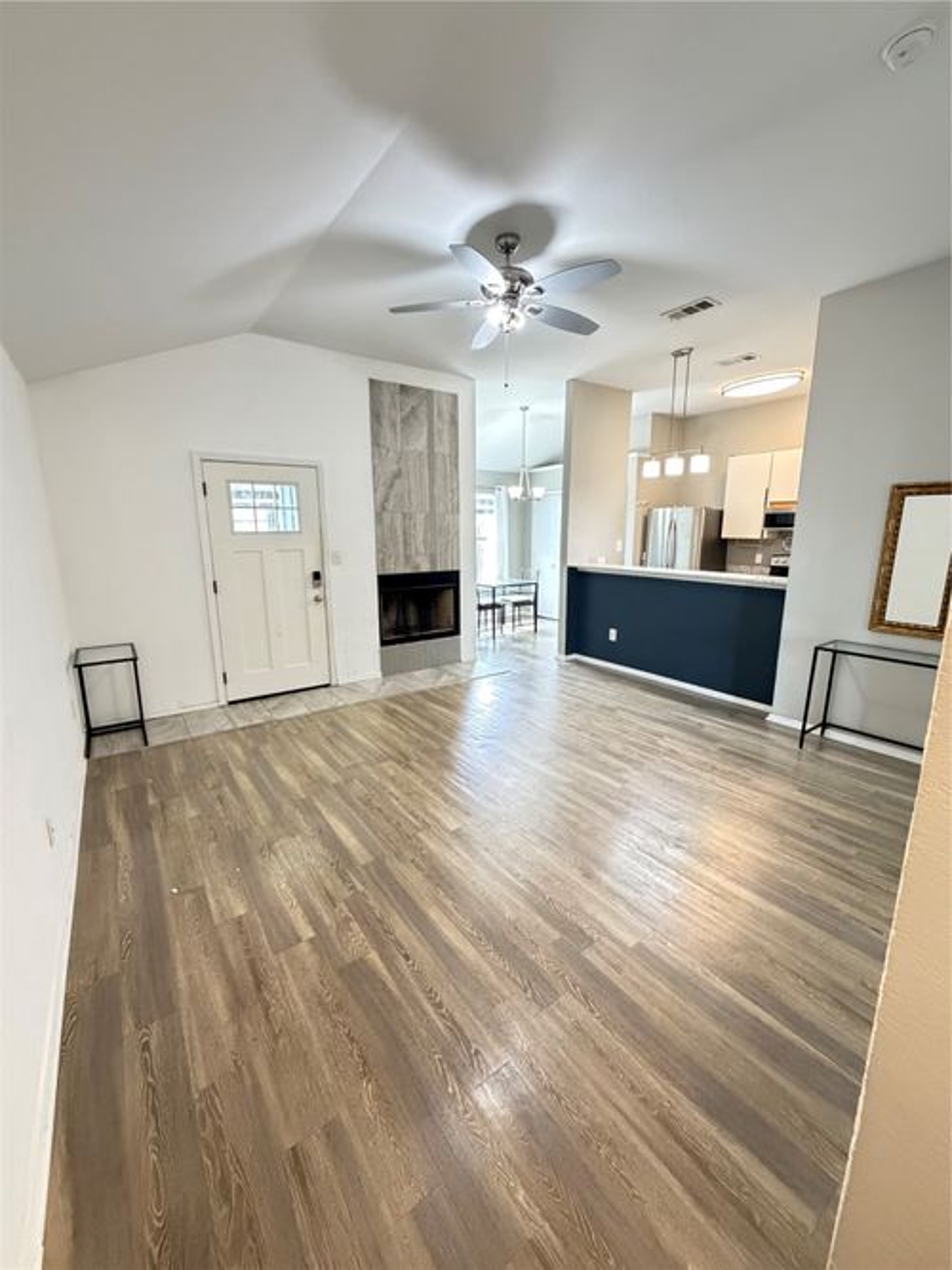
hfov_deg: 85.7
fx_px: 514
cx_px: 476
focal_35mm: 14
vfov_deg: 102.1
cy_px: 635
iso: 1000
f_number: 2.2
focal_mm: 2.22
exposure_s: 1/60
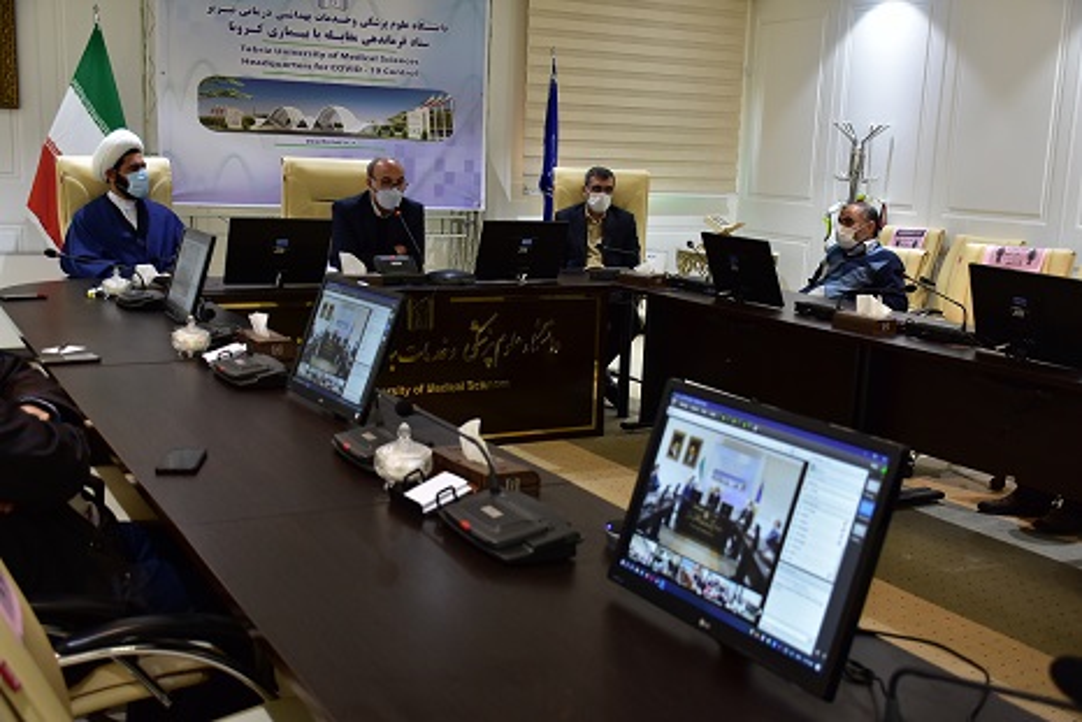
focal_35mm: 39
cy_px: 361
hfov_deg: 49.5
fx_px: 1172
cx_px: 541
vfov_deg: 34.2
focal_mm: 26
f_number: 3.8
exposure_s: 1/50
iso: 500
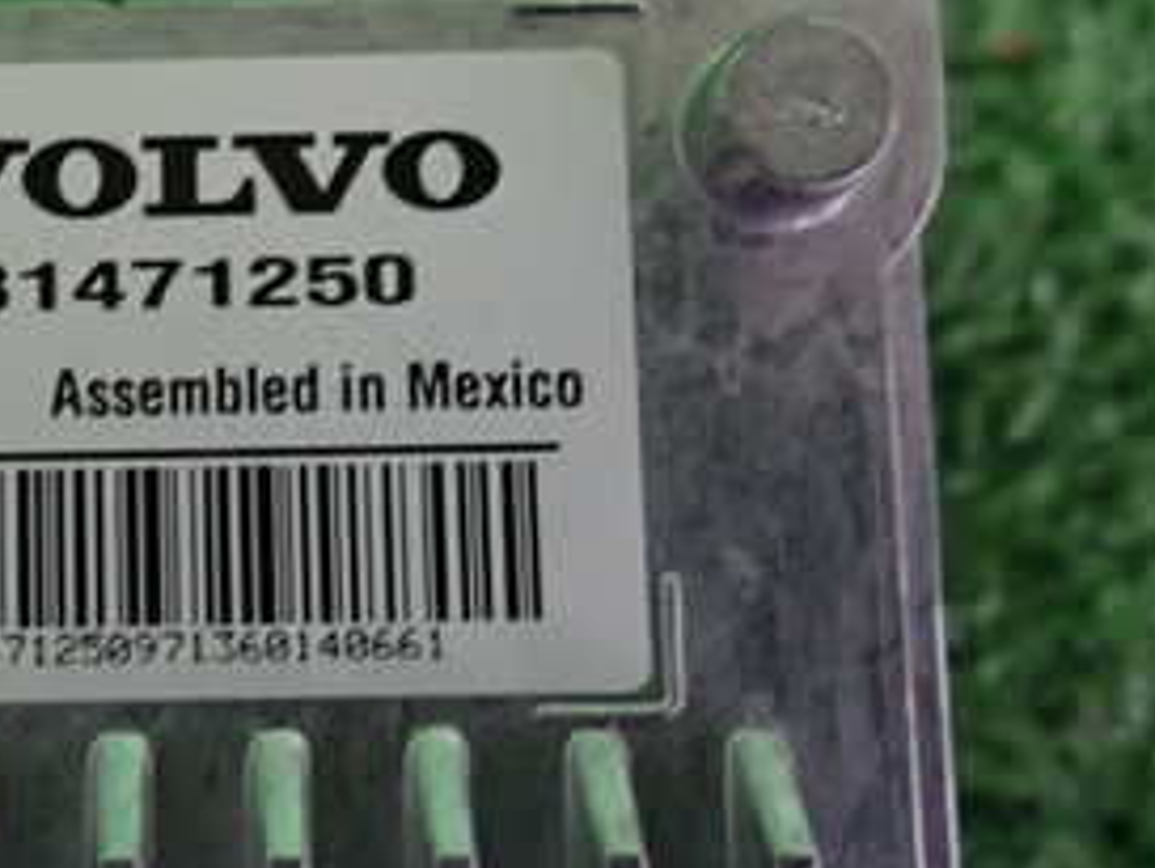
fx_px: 1836
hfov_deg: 33.4
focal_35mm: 55
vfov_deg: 26.6
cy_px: 474
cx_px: 148
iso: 320
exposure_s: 1/30
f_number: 2
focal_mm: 4.5
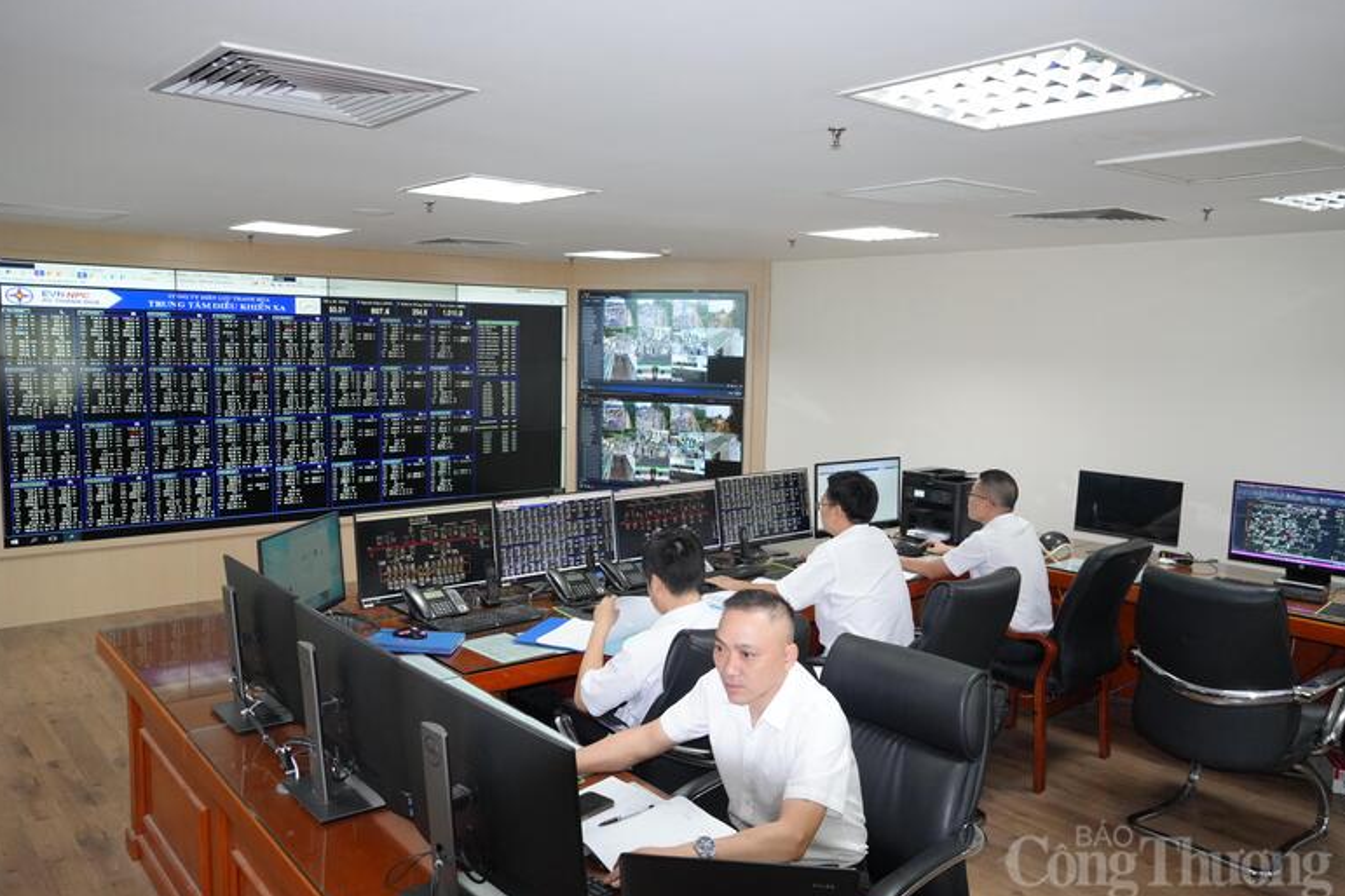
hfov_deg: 65.5
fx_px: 1046
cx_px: 659
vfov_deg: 46.4
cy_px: 456
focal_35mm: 28
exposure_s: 1/160
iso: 2000
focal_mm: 18
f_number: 4
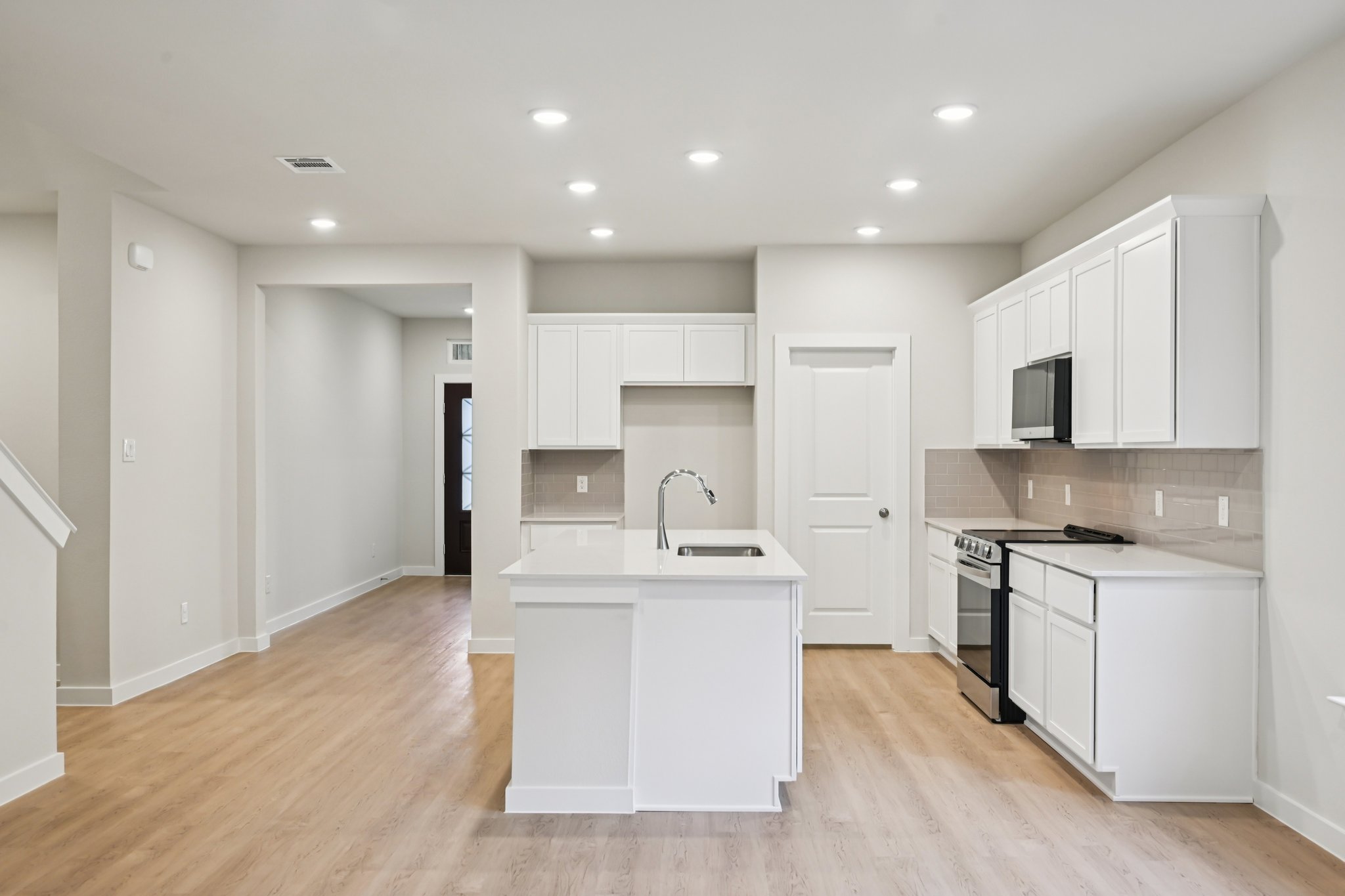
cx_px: 672
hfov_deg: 66.4
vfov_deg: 47.1
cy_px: 448
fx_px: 1027
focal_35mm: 28
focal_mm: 27.5
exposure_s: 1/20
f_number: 8
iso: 400
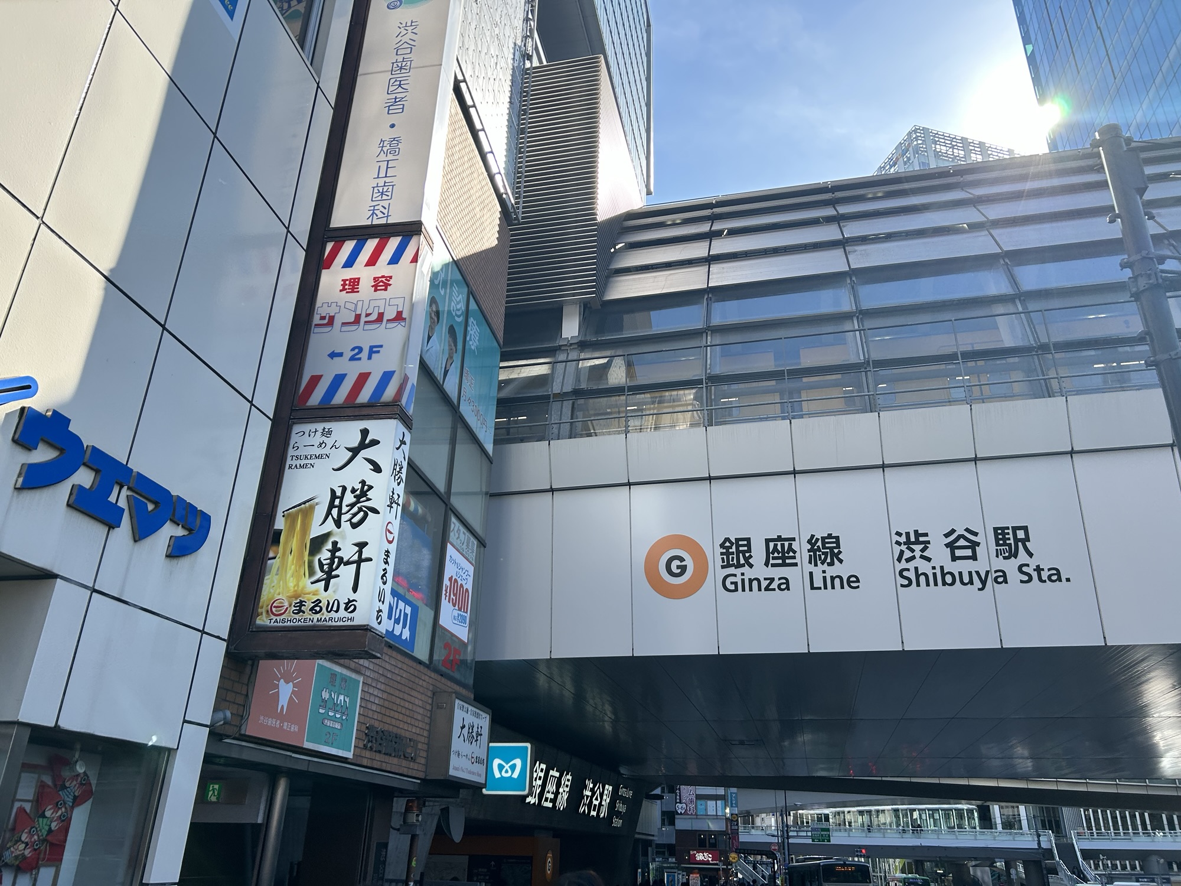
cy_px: 443
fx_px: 887
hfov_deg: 67.3
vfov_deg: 53.1
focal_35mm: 26
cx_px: 590
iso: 50
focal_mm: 5.7
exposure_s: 1/1698
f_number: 1.5
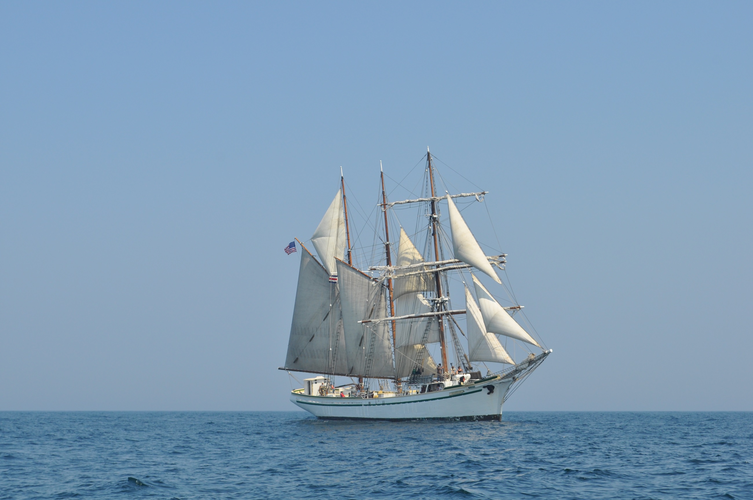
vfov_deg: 16.5
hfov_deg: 24.6
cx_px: 376
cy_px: 250
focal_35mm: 82
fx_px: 1723
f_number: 10
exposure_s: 1/400
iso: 200
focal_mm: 55
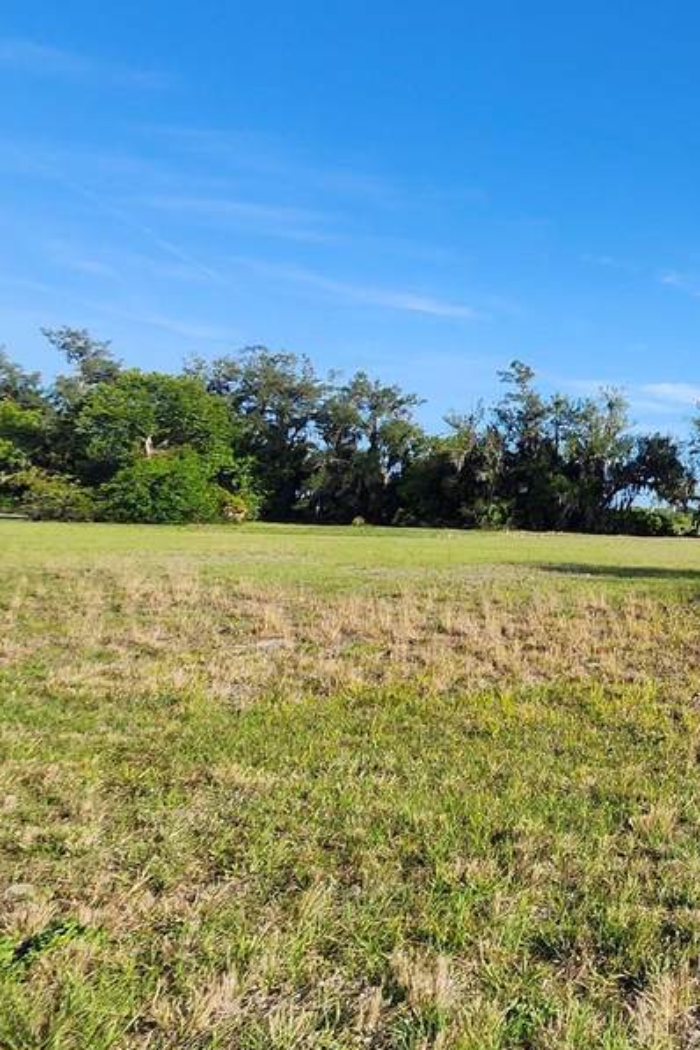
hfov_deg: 29.4
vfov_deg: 62.4
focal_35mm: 29
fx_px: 846
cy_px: 366
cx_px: 1027
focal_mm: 1.74
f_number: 2.2
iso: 40
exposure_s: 1/1339
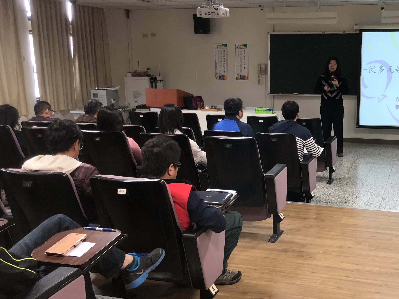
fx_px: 496
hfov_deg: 42.7
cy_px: 158
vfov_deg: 33.6
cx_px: 290
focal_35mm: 43
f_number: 1.8
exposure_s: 1/30
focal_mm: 4
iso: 32
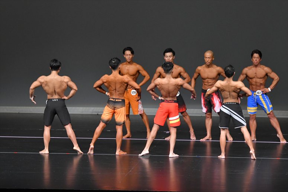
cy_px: 96
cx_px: 144
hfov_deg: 10.2
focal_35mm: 202
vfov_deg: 6.8
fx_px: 1615
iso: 4000
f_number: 5.6
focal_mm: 135
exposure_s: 1/400
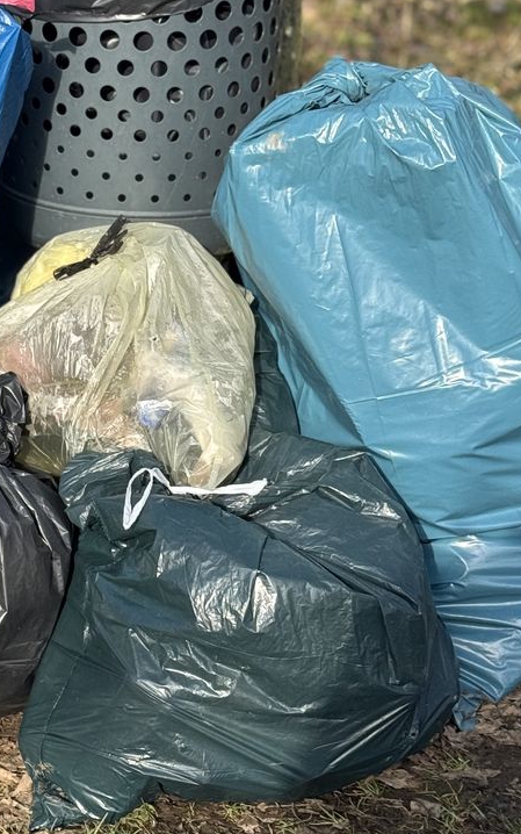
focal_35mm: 104
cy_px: 283
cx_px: 68
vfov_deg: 19.9
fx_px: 2362
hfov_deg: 12.5
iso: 64
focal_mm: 6.76
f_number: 1.78
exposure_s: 1/1458
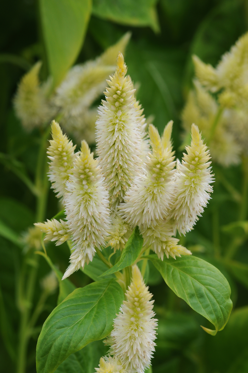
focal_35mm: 158
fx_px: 1631
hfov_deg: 8.7
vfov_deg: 13.1
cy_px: 186
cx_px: 124
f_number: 10
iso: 200
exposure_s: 1/60
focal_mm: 105
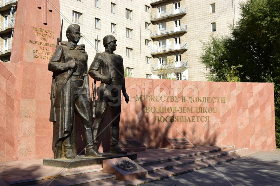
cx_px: 140
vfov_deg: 31.9
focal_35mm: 42
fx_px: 327
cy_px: 93
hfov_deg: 46.4
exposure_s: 1/200
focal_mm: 28
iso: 160
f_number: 9
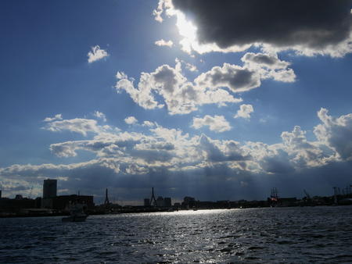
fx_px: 366
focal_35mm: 36
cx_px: 176
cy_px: 132
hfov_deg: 51.3
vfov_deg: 39.7
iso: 200
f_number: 16
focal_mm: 18
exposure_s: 1/1300
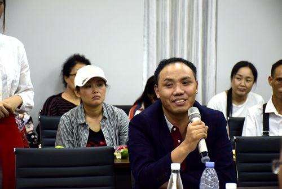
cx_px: 141
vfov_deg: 10.8
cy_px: 94
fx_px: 999
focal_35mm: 128
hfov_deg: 16.1
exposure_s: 1/90
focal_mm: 85
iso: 2000
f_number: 5.3
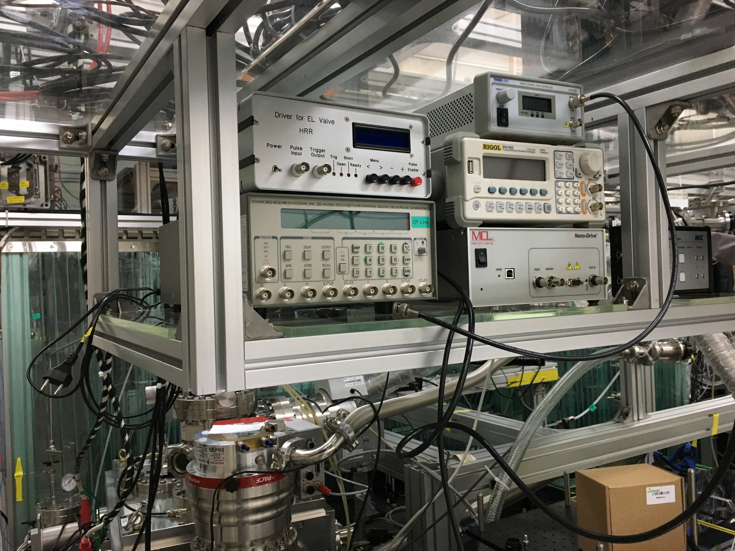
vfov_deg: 48.2
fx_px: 616
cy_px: 276
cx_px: 368
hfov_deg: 61.7
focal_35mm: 29
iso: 160
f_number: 2.2
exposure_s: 1/30
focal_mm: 4.15
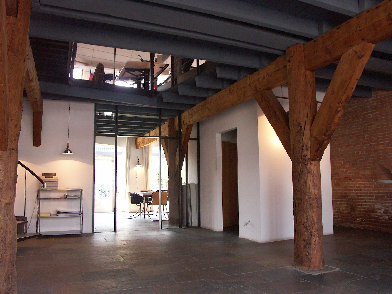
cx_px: 196
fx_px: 317
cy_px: 147
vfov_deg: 49.7
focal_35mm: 28
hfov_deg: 63.4
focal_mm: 7.21
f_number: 2.8
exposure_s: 1/50
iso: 200
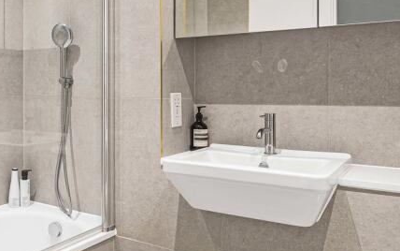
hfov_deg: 48.2
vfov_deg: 32.6
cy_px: 89
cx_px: 93
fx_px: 425
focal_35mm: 39
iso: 400
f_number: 8
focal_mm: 16
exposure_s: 1/3
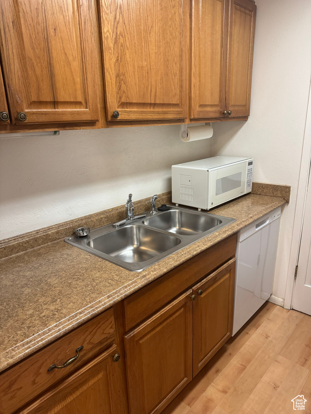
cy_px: 207
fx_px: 287
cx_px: 156
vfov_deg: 71.6
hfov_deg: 56.8
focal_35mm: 24
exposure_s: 1/60
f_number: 1.78
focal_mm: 6.76
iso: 320
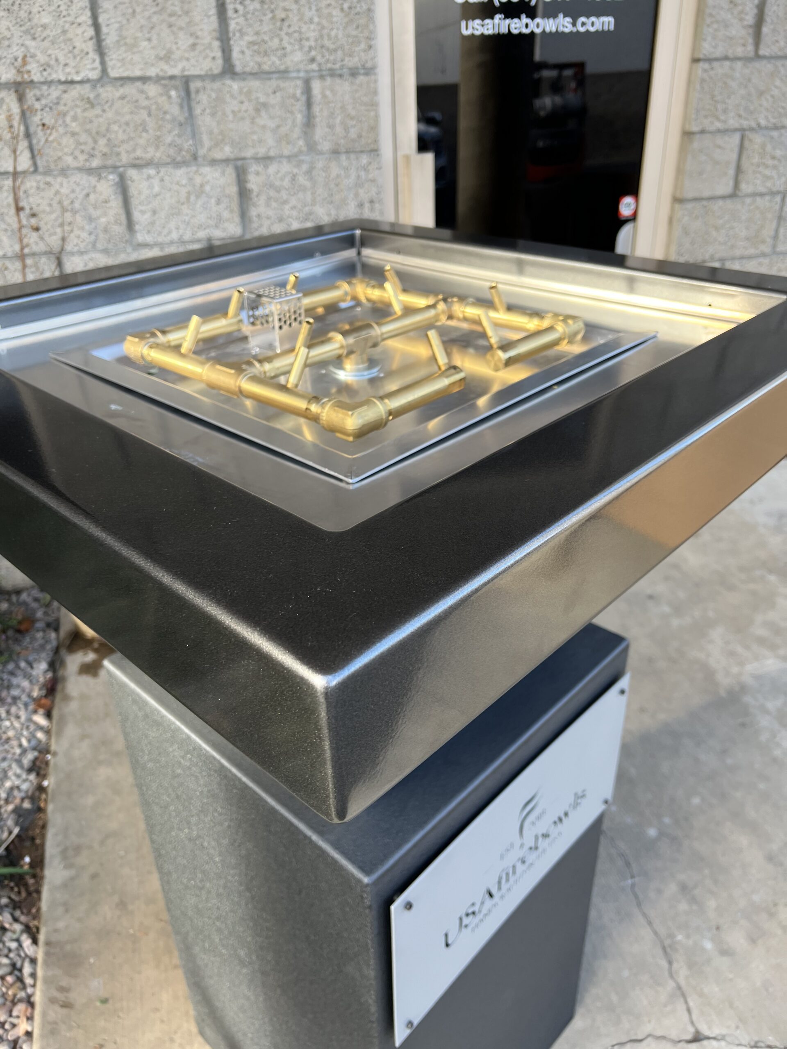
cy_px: 524
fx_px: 788
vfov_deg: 67.3
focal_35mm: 26
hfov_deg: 53.1
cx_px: 394
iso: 40
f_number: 1.5
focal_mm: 5.7
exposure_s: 1/200
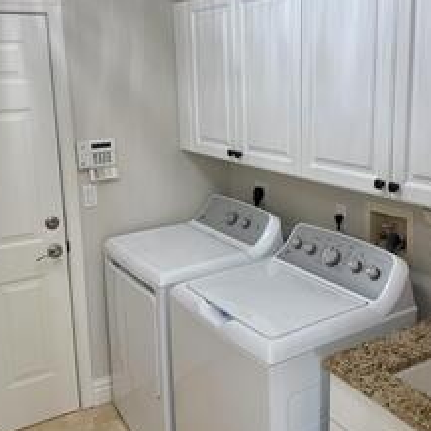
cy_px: 182
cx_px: 239
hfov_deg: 42.8
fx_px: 549
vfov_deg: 42.7
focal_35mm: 39
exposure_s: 1/176
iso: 80
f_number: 1.78
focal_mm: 6.76
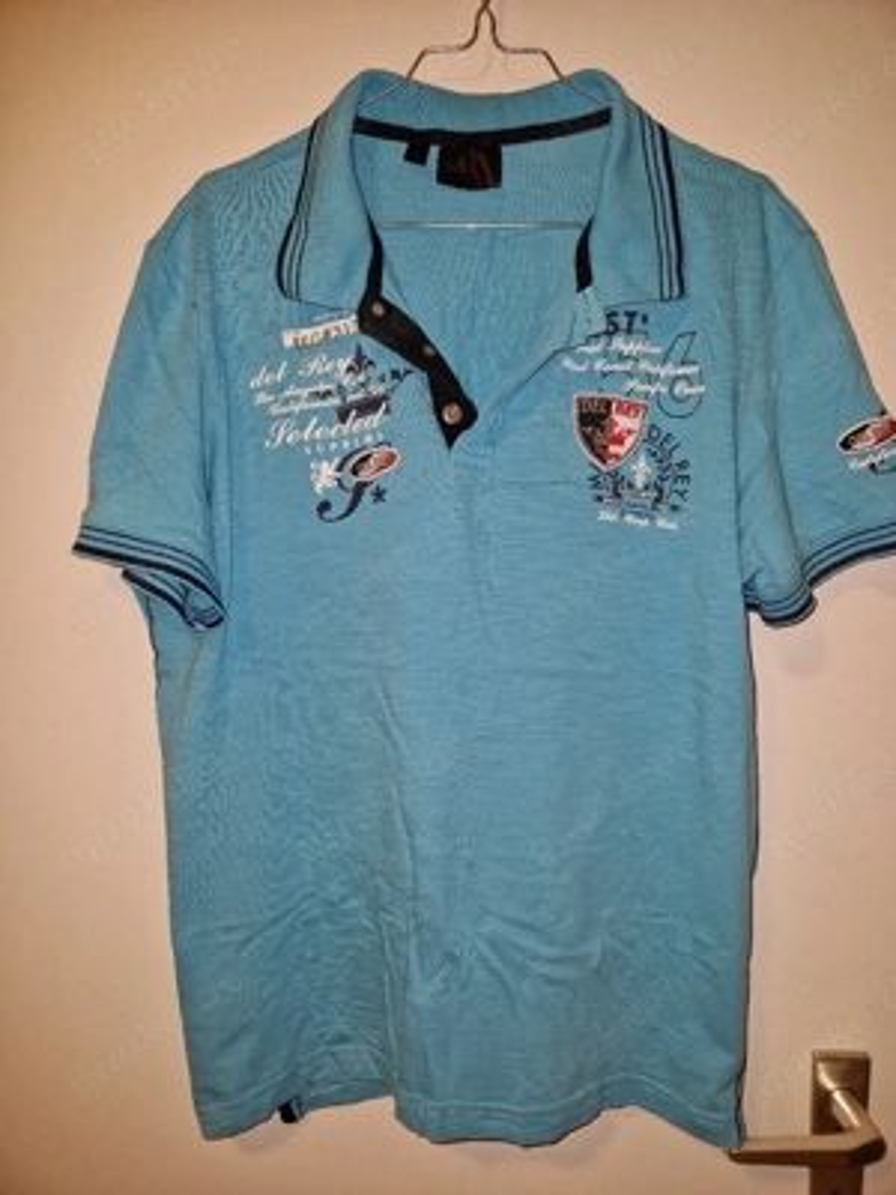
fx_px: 794
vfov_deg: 73.9
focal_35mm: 23
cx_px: 448
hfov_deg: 58.9
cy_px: 598
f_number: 1.8
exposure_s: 1/100
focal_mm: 5.4
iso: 250
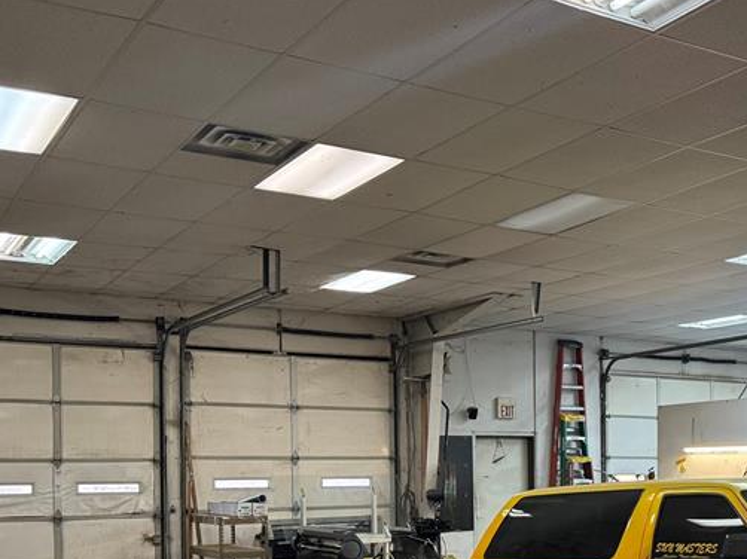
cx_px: 631
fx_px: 1057
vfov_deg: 28.8
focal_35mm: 49
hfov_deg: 37.1
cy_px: 471
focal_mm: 6.76
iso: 320
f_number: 1.78
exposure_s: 1/120
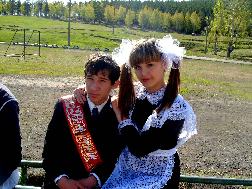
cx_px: 126
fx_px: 255
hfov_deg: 52.6
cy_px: 94
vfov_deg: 40.7
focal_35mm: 35
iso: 80
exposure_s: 1/350
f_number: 5.7
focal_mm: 7.8
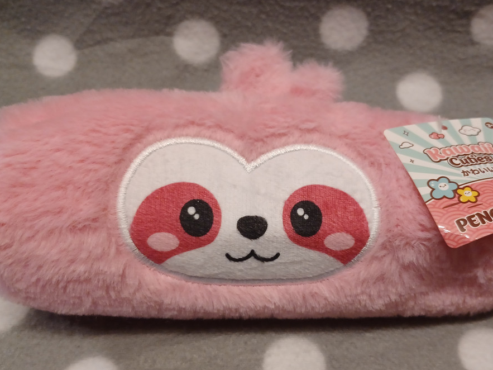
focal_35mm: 29
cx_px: 266
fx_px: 413
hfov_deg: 61.6
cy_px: 202
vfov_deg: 48.2
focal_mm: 4.6
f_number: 1.8
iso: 500
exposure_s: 1/25
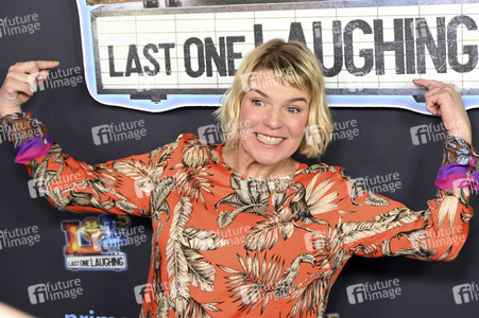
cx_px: 240
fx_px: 1236
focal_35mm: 93
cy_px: 159
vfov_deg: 14.7
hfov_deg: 21.9
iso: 640
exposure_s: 1/160
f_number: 6.3
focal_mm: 93
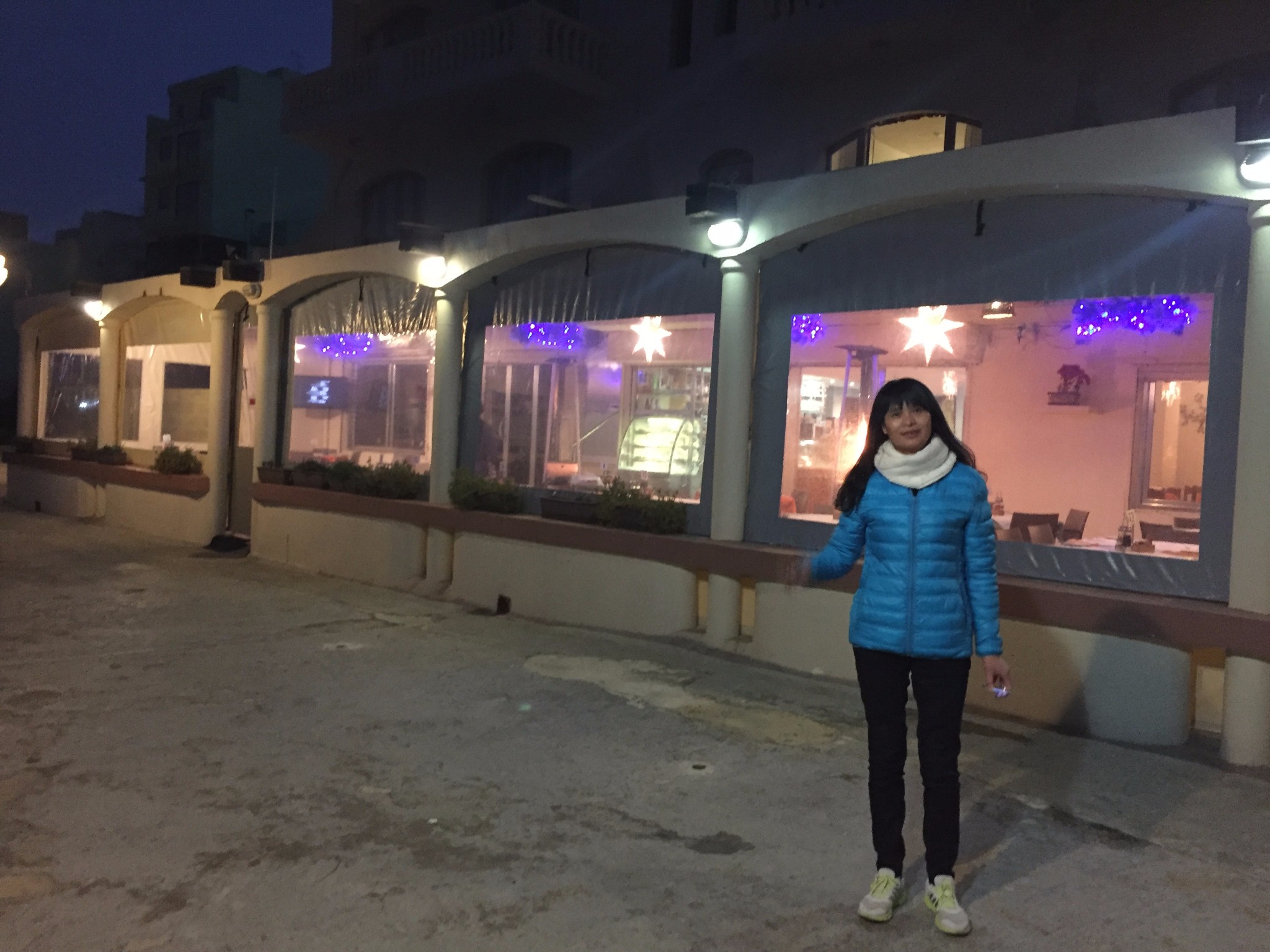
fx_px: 1064
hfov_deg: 61.7
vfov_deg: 48.2
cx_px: 635
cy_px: 476
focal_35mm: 29
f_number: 2.2
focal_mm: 4.15
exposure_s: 1/17
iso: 500
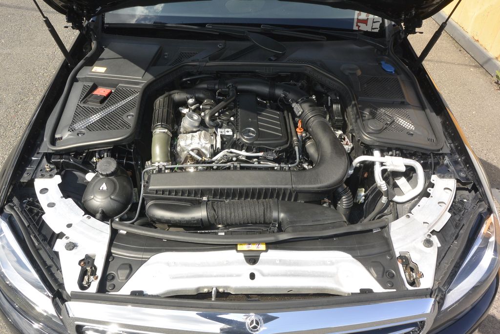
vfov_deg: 47.9
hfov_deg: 67.4
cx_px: 250
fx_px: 375
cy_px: 167
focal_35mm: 27
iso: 160
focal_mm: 10
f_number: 7.1
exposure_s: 1/250
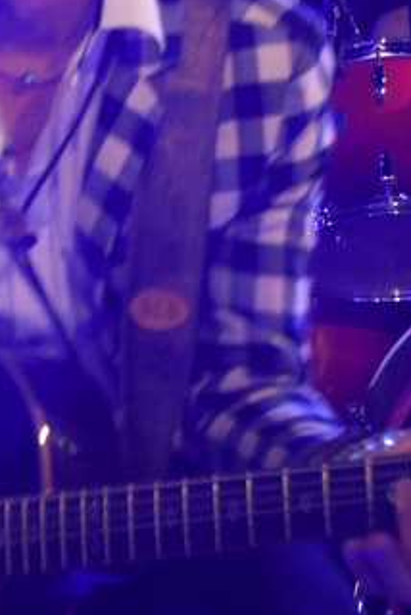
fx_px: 1986
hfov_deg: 11.7
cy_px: 298
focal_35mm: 116
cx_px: -24
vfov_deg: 17.6
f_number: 4
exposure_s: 1/60
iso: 4500
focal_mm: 31
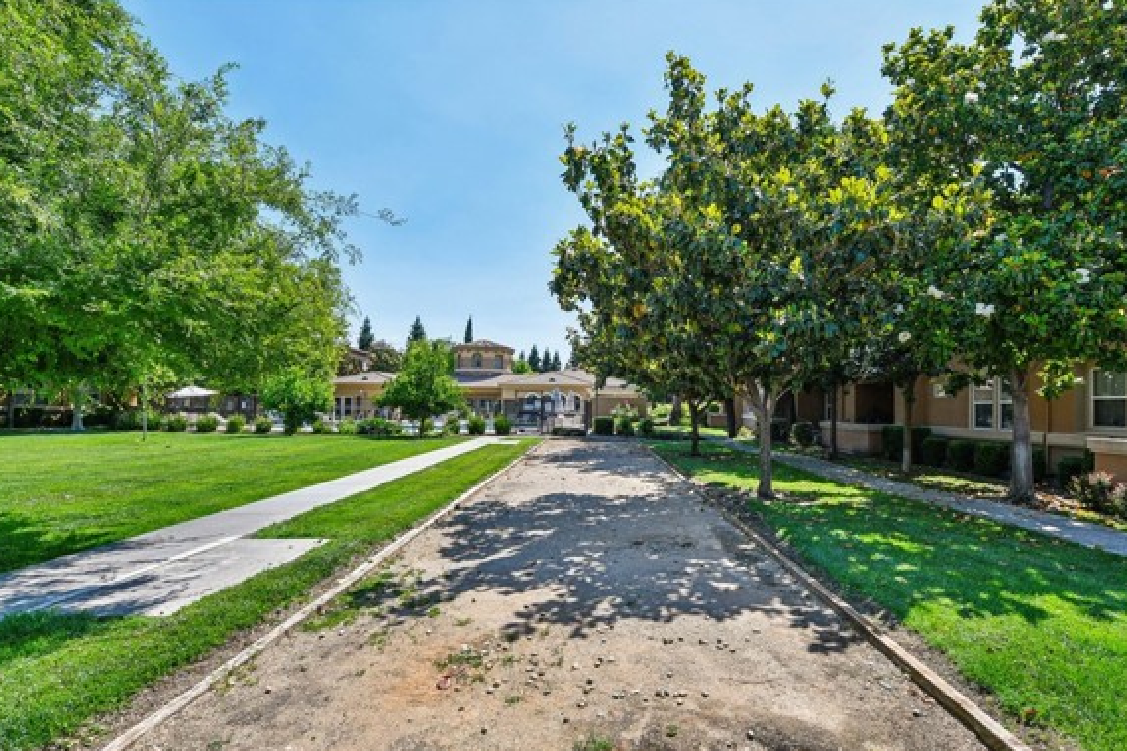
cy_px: 410
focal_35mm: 18
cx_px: 606
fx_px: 563
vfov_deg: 67.2
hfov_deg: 89.9
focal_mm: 16
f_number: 8
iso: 100
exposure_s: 1/200
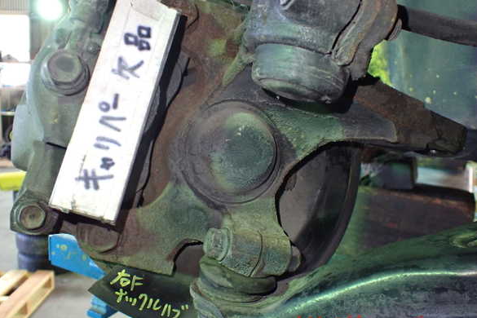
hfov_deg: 58.7
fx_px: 424
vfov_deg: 41.1
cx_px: 237
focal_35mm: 32
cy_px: 151
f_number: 2.3
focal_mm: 5.4
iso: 800
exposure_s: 1/50
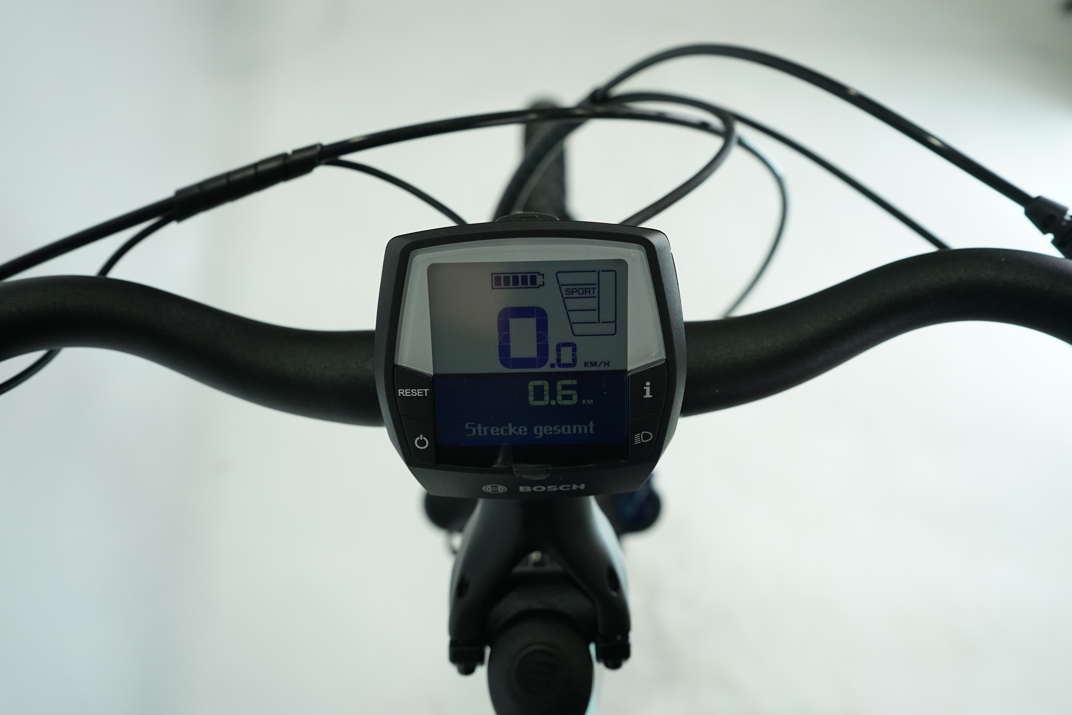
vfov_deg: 41.1
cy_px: 358
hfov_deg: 58.7
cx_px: 536
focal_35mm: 32
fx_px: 953
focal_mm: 32
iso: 1600
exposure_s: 1/200
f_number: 5.6
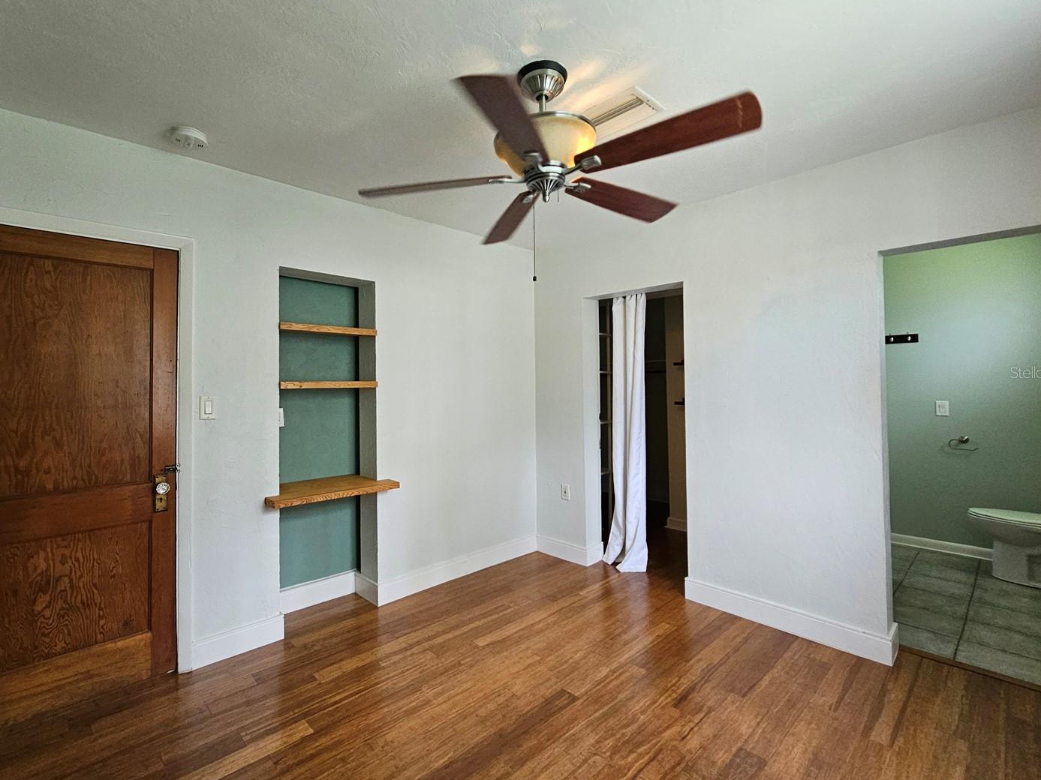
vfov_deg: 81.7
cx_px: 480
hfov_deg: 98.0
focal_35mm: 15
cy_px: 372
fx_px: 451
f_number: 2.2
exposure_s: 1/40
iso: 320
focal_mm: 2.2
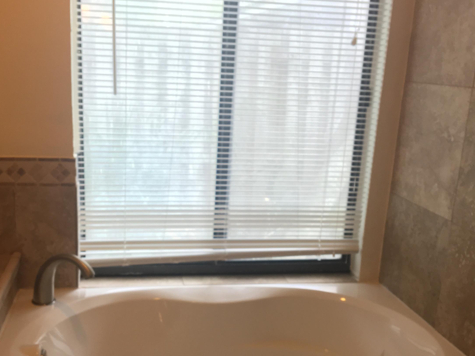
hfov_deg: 46.7
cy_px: 210
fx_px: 549
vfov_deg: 35.9
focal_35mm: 40
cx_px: 216
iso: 50
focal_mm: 4.15
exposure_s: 1/30
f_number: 2.2
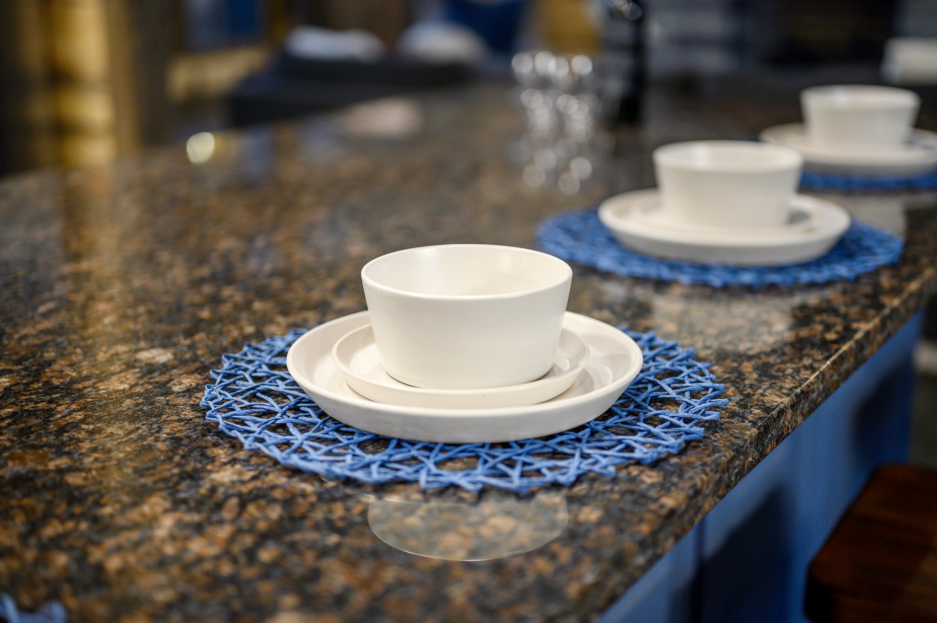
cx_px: 468
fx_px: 1300
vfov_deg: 26.9
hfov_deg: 39.6
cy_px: 312
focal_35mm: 50
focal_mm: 50
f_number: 1.8
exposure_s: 1/160
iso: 200
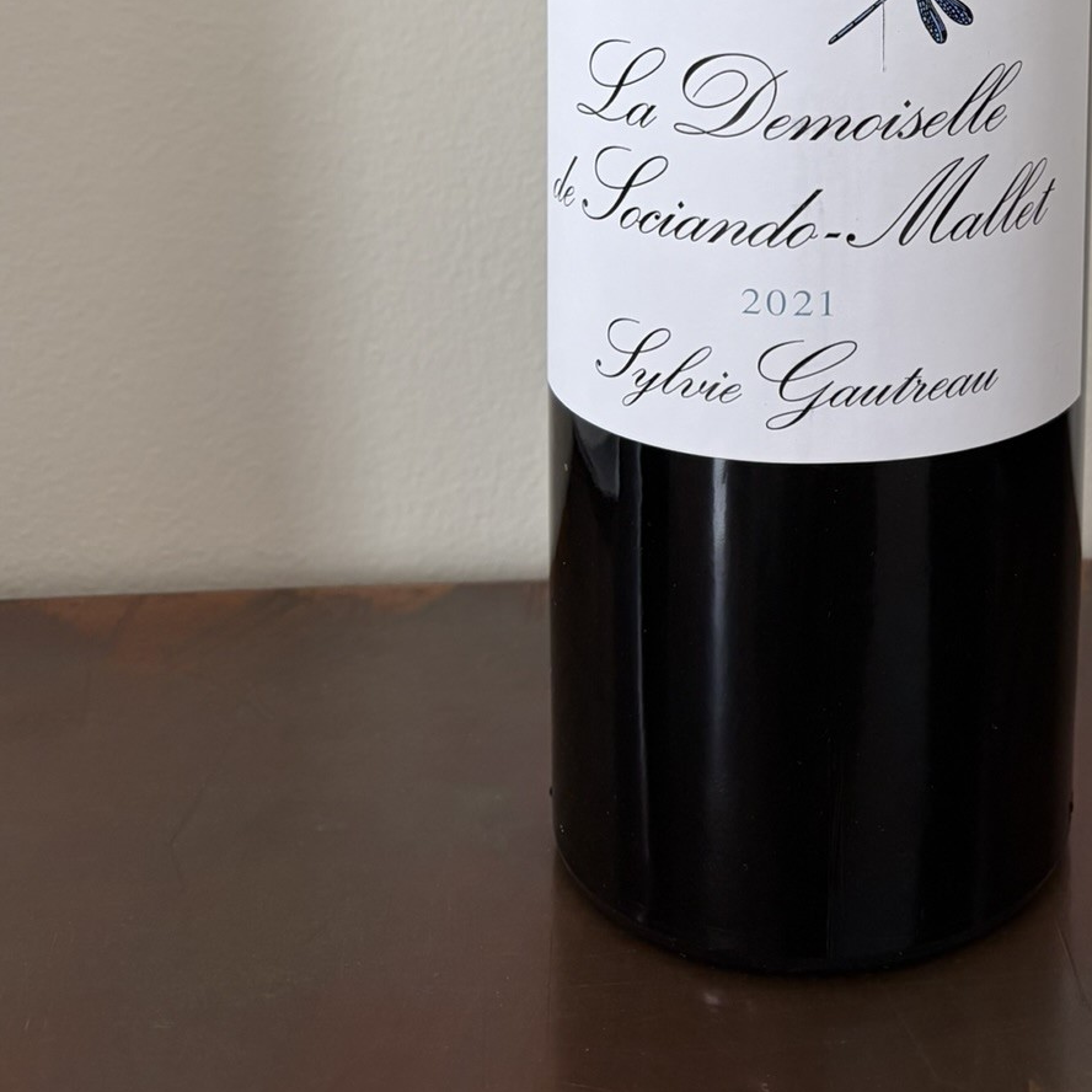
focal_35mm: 53
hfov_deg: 31.4
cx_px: 866
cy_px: -44
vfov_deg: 29.7
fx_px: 1892
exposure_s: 1/122
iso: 125
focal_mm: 5.96
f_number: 1.6
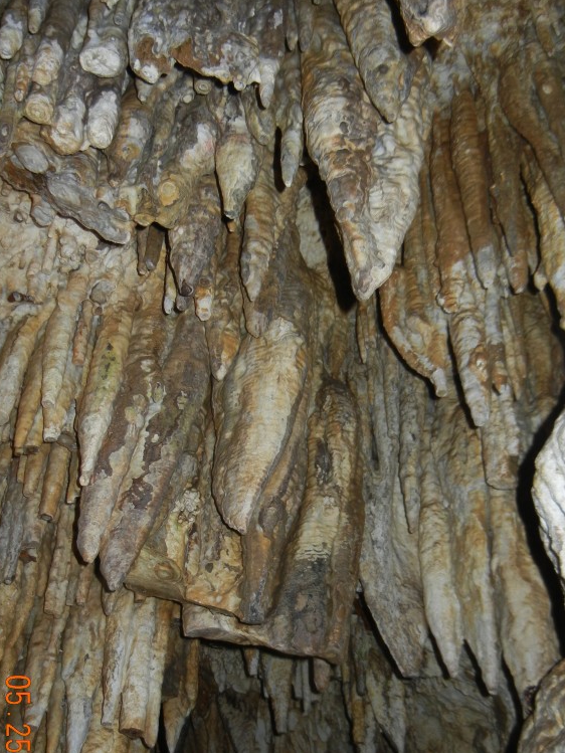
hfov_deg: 35.1
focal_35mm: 41
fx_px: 892
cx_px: 324
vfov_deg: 45.3
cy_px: 477
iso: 200
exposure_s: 1/30
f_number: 3.5
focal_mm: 5.4
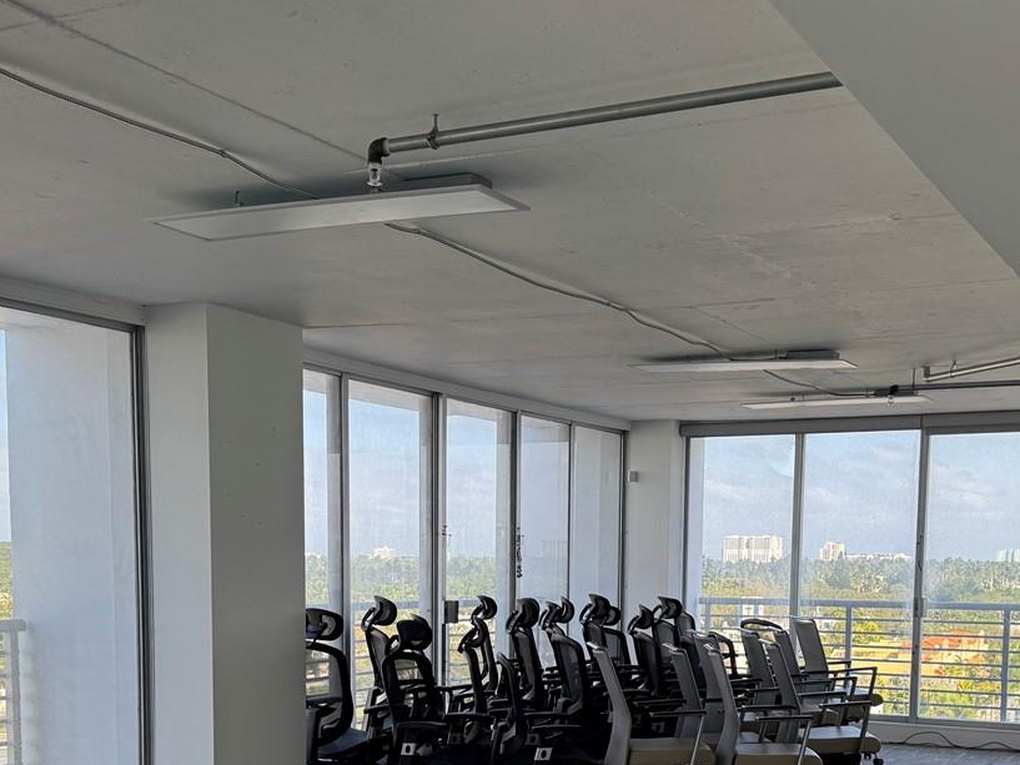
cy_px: 689
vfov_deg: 29.6
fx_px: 1385
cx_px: 551
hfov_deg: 40.4
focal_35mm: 47
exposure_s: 1/425
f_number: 1.78
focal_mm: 6.76
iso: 80
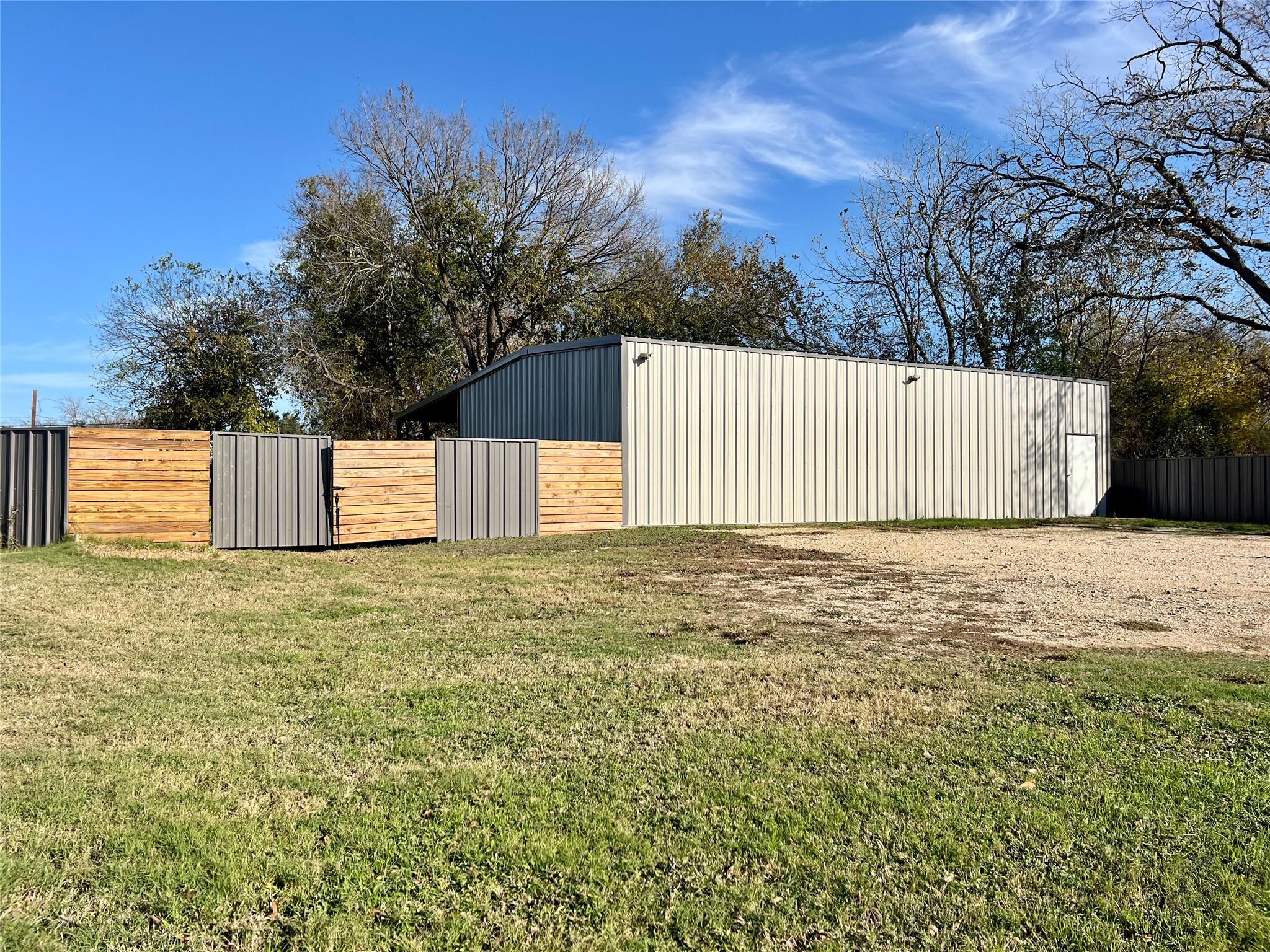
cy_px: 476
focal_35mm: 26
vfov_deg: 53.1
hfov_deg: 67.3
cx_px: 635
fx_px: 954
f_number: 1.5
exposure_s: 1/4444
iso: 50
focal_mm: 5.7
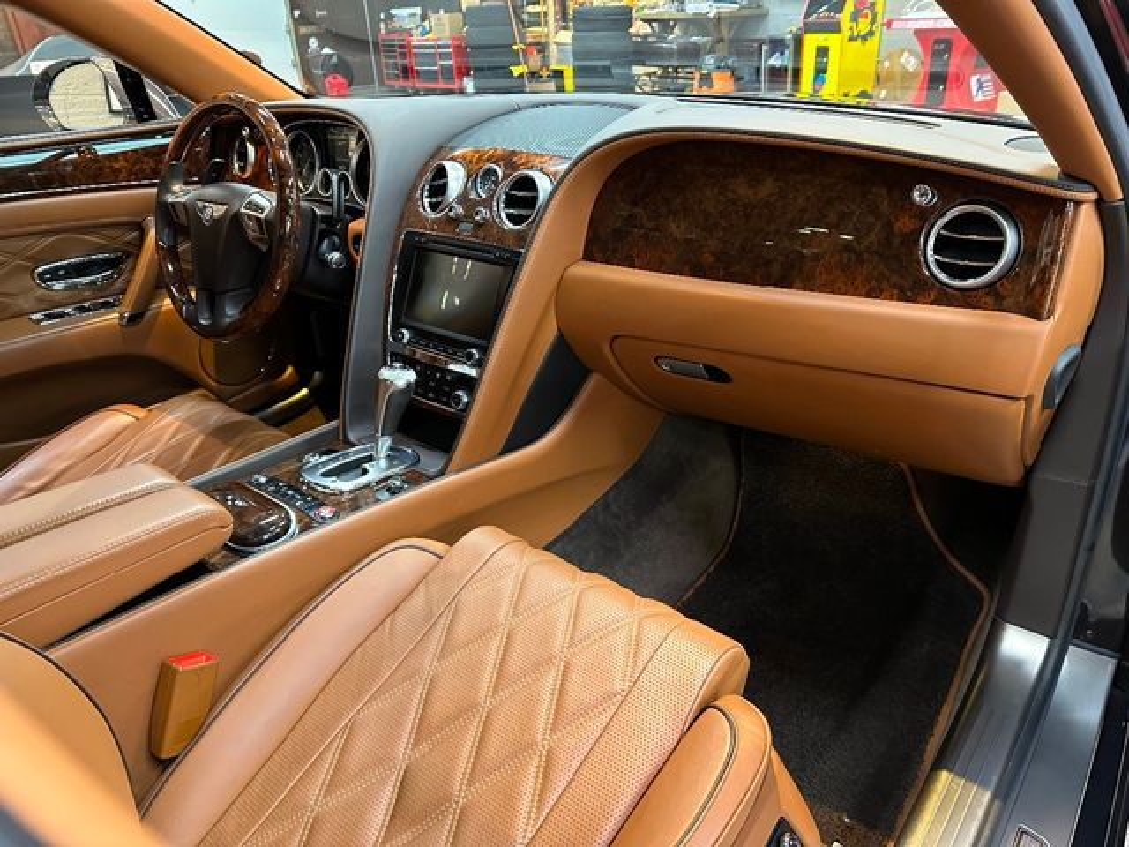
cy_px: 424
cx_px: 564
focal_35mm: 24
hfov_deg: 71.6
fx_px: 783
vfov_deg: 56.8
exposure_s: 1/40
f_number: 1.78
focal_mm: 6.86
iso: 640
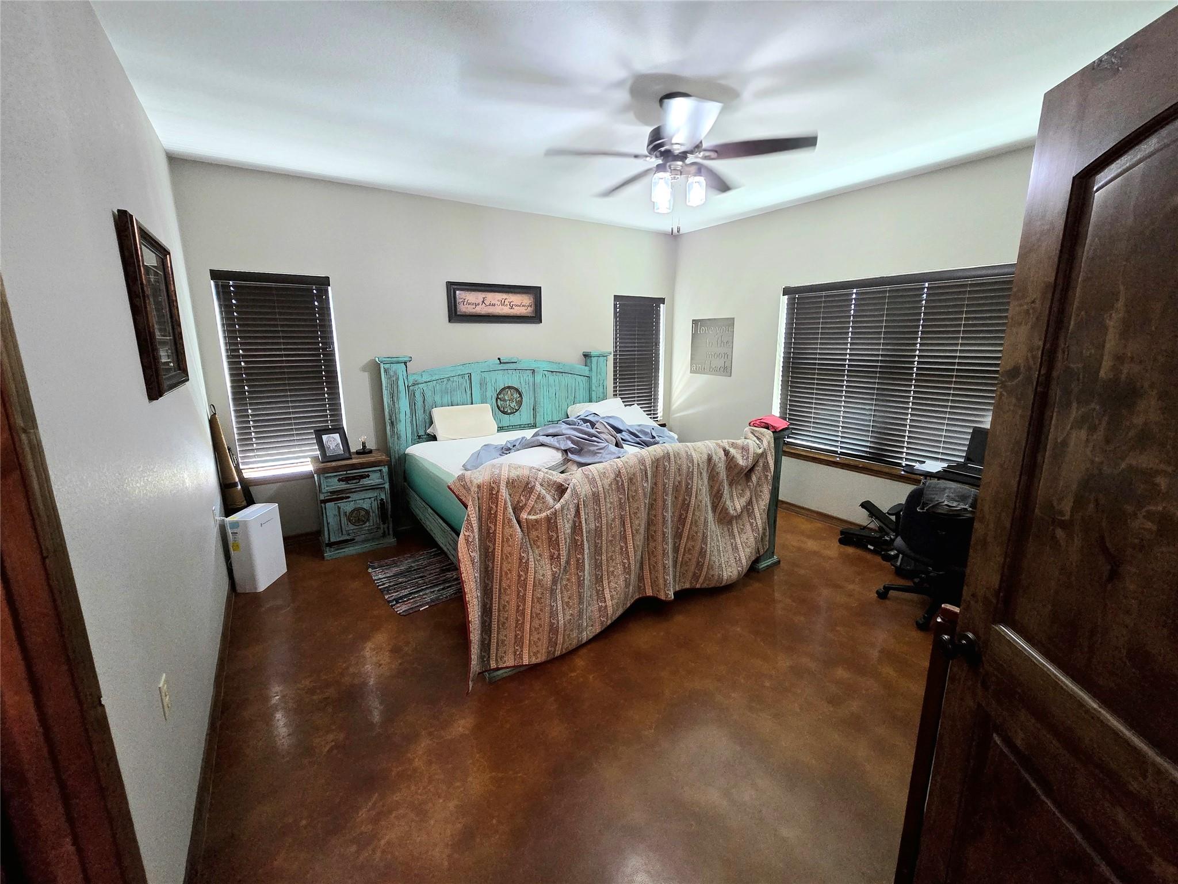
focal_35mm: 13
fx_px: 442
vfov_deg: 89.9
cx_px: 589
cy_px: 442
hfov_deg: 106.2
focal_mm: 2.2
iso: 640
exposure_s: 1/60.2
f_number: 2.2
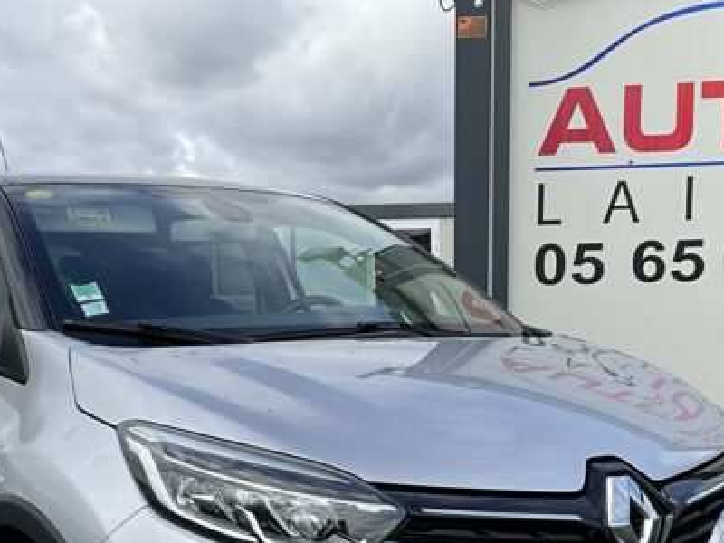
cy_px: 481
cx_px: 355
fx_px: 1213
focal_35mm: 58
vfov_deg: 24.6
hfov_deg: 33.2
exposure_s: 1/1577
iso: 25
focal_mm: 3
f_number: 1.8
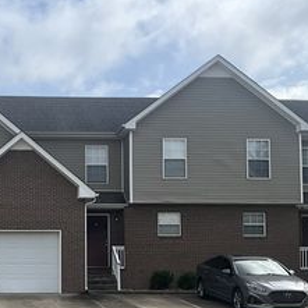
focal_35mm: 58
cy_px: 247
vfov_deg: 28.9
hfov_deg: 28.3
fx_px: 584
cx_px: 26
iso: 25
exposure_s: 1/2320
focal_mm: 3
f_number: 1.8
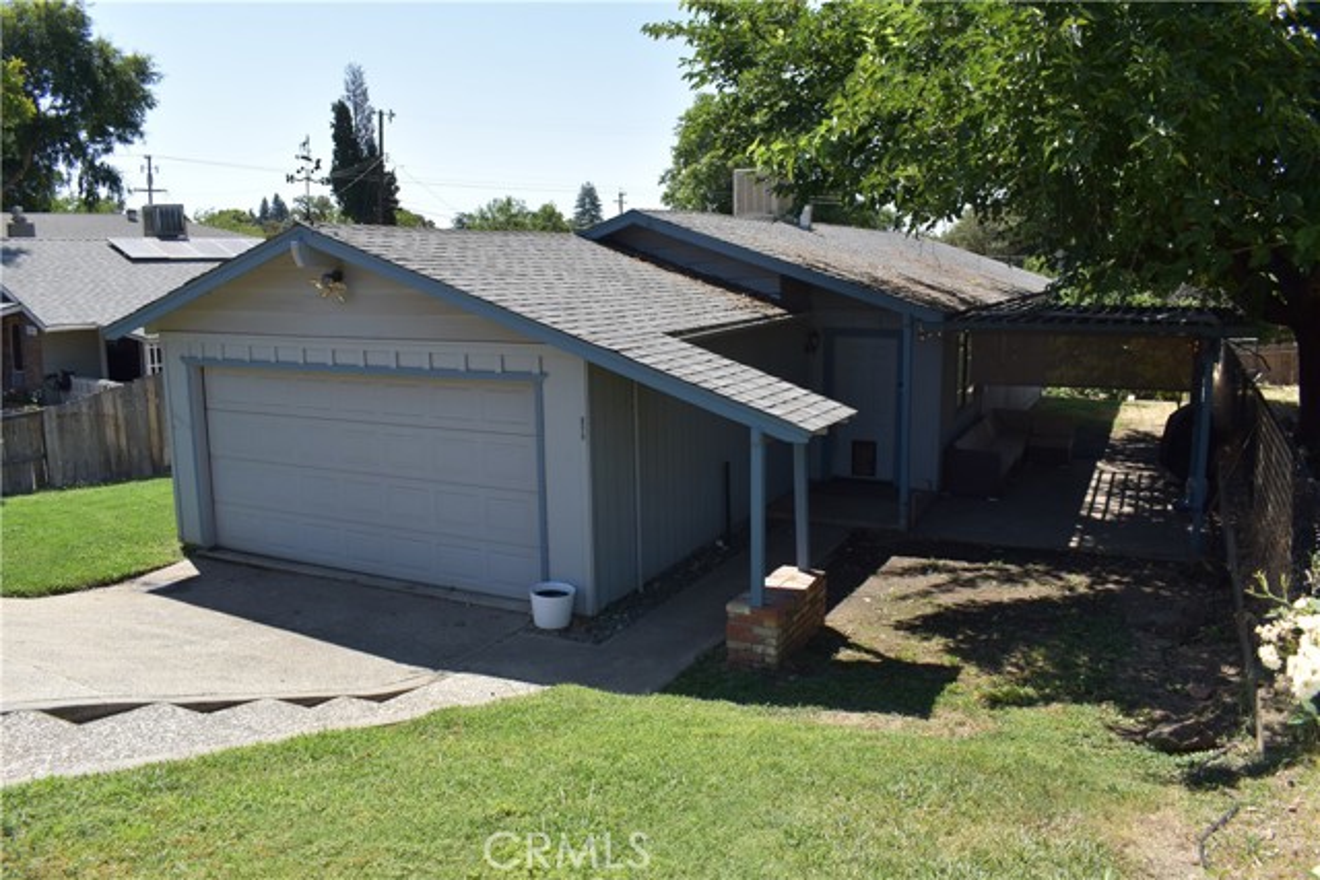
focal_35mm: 27
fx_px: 990
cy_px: 440
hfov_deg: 67.4
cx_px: 660
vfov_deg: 48.0
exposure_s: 1/200
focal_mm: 18
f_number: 7.1
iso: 100
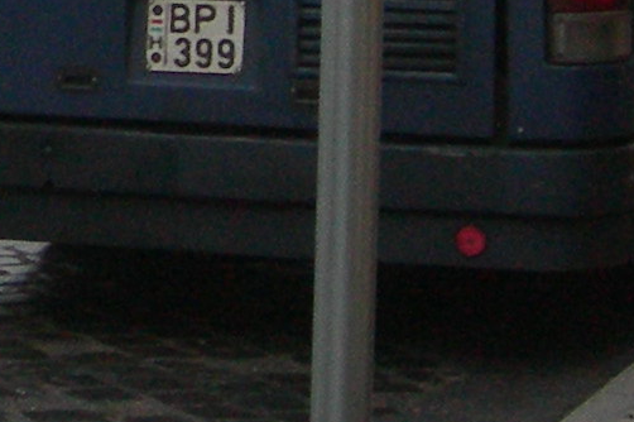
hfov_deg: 8.3
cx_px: -342
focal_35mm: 242
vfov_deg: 5.6
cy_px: -398
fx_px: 4259
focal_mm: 7.8
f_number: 2.8
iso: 164
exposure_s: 1/118
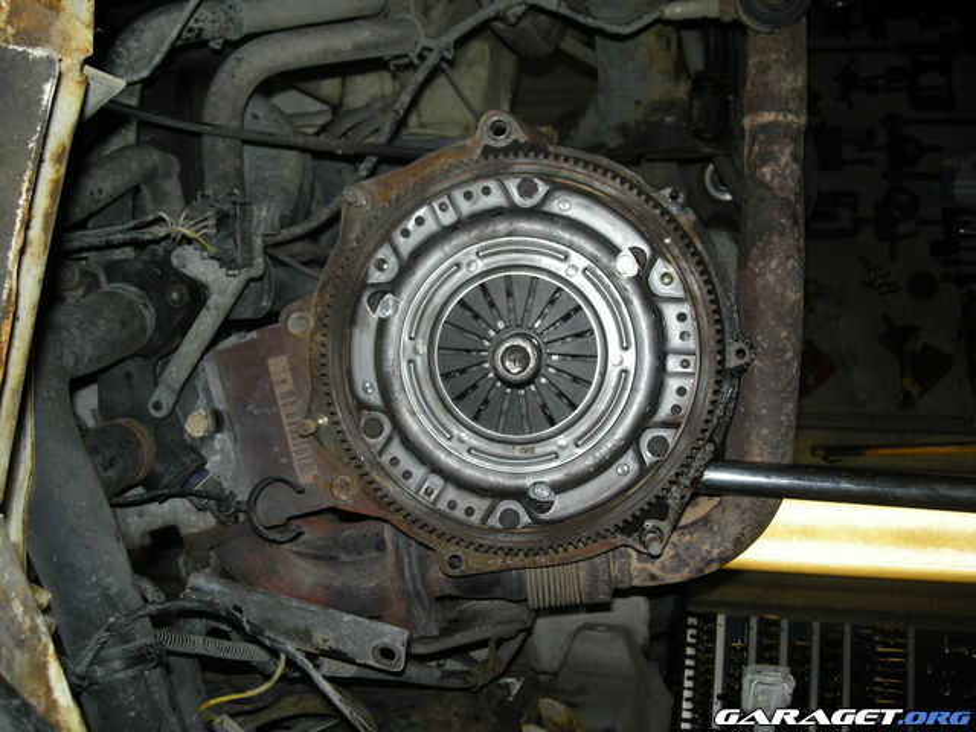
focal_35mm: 35
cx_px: 488
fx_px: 987
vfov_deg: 40.7
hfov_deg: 52.6
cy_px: 366
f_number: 2.8
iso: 50
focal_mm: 5.7
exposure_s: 1/60
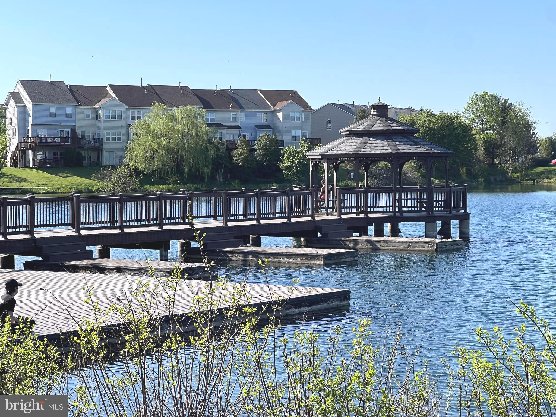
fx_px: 1237
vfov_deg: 19.1
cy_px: 208
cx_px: 278
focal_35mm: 77
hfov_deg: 25.3
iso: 32
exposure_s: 1/727
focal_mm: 9
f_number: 2.8
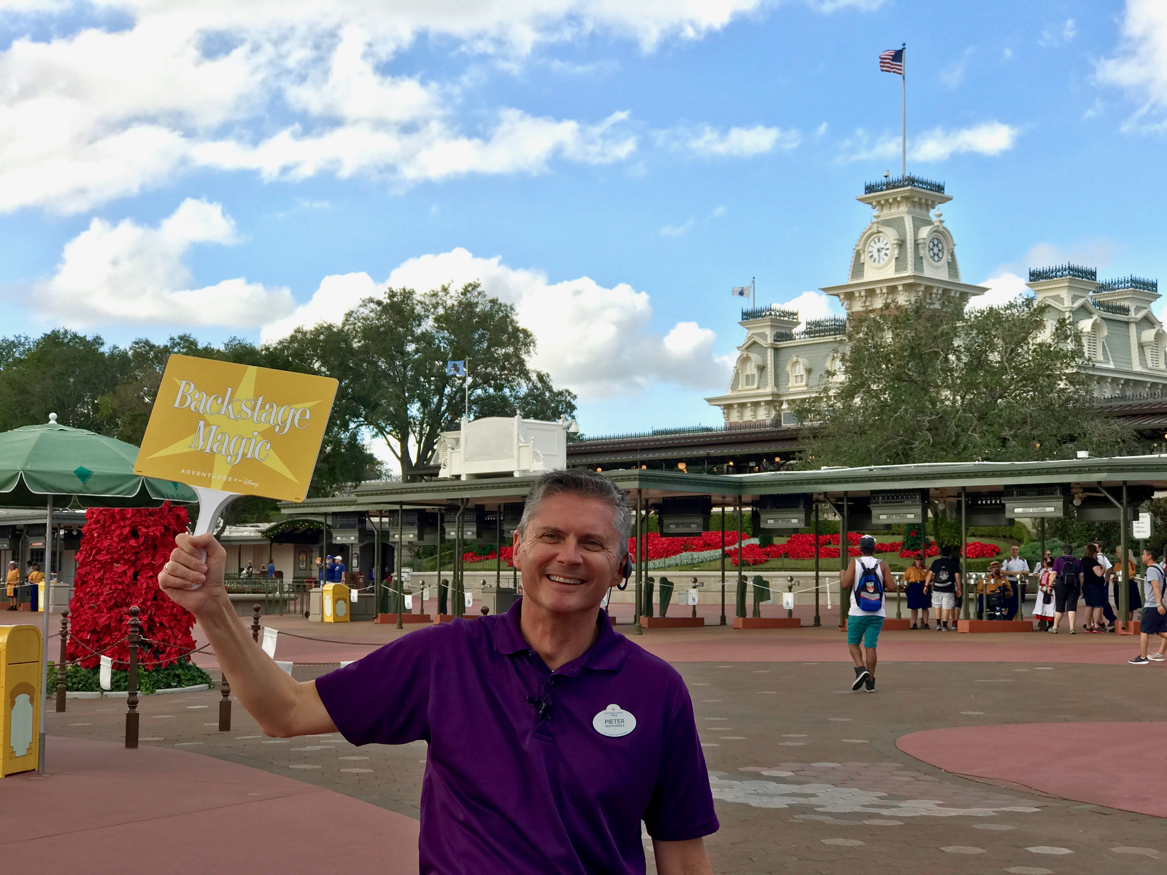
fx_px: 1922
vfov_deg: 25.7
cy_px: 438
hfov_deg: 33.8
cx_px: 584
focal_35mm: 57
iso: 20
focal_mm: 6.6
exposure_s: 1/456
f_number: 2.8
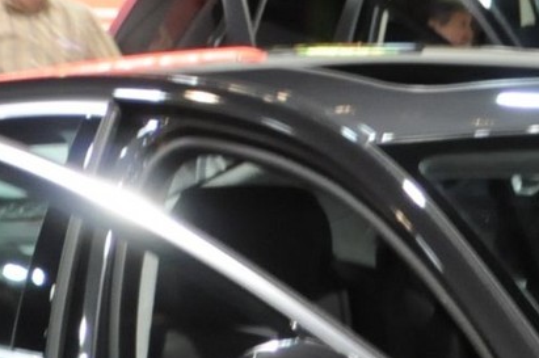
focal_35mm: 319
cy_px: 584
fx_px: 4771
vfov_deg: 4.3
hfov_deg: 6.4
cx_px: 649
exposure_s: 1/10
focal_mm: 35
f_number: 5
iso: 800
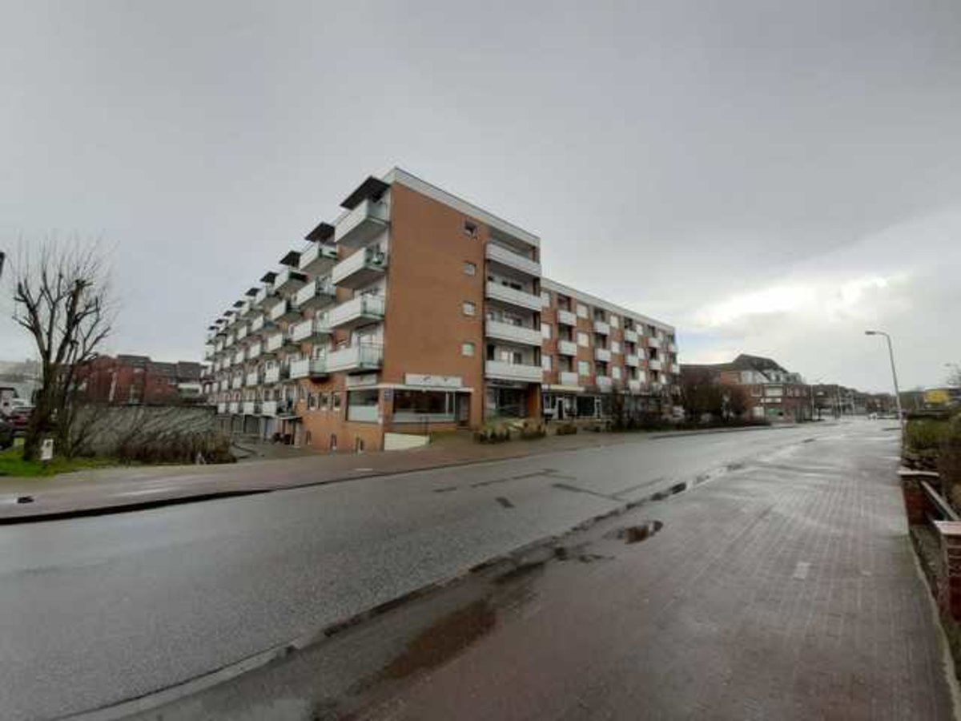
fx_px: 361
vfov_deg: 89.9
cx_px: 480
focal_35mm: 13
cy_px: 360
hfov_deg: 106.2
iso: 40
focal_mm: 1.42
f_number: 2.2
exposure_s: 1/145
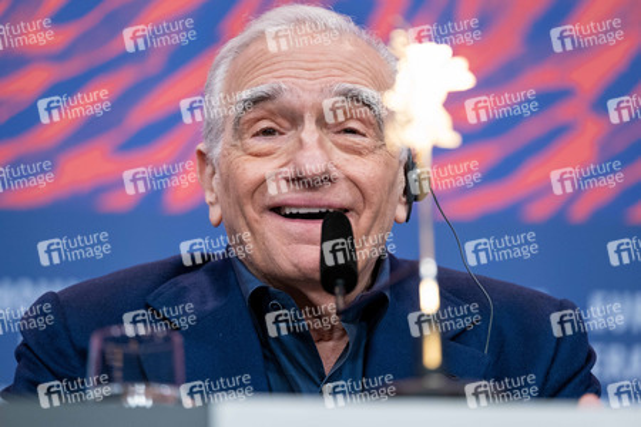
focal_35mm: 210
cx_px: 320
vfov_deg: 6.5
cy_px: 214
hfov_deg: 9.8
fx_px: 3739
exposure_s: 1/280
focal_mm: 140
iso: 1250
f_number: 2.8
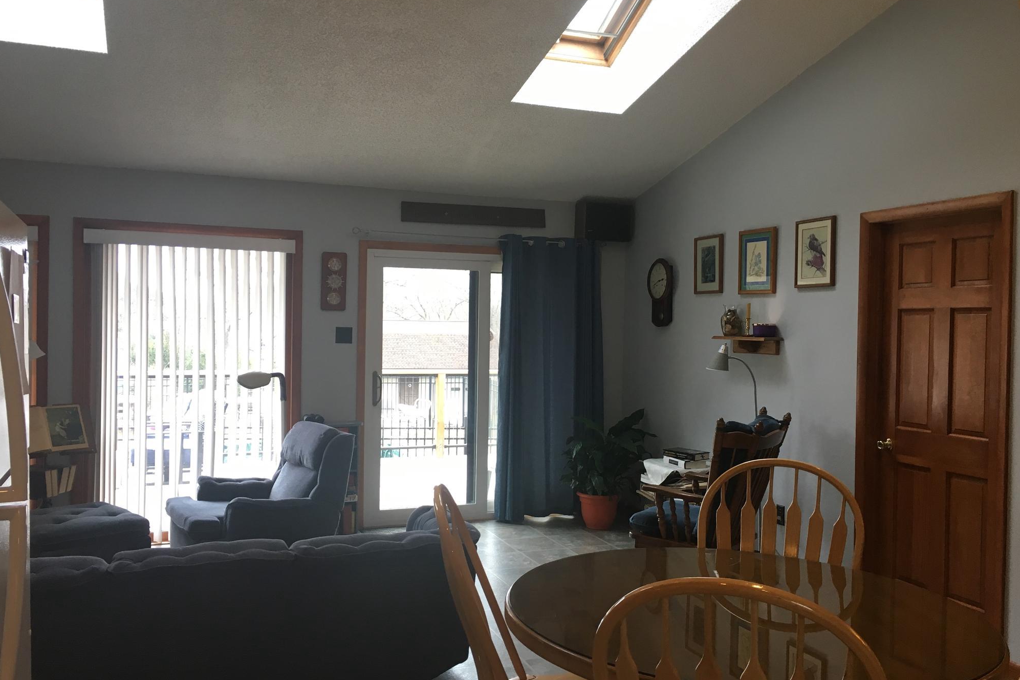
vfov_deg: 42.3
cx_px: 522
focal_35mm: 31
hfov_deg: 60.3
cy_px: 337
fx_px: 878
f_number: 2.2
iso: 50
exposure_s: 1/30
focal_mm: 4.15
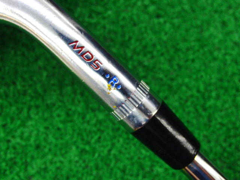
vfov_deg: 33.6
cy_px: 90
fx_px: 298
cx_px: 120
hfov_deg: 43.9
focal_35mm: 43
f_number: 3.7
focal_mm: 7.54
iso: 400
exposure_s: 1/50
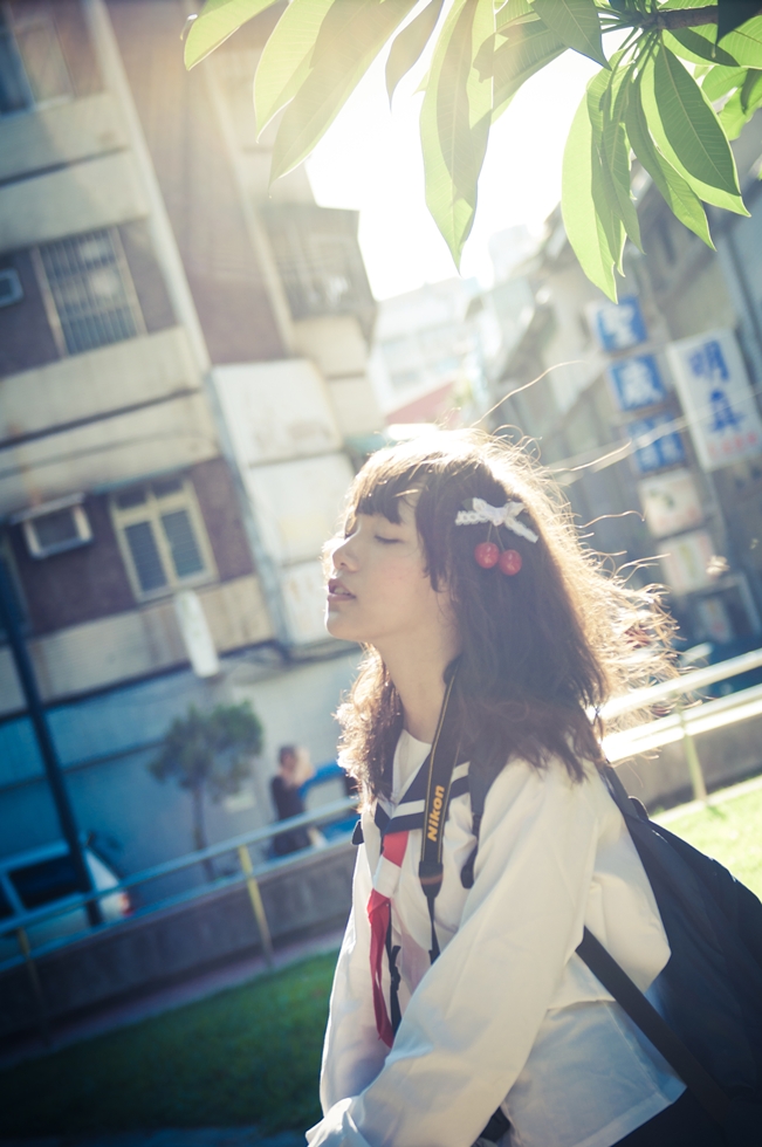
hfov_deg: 18.9
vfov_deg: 28.1
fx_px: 2291
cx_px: 381
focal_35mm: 72
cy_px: 574
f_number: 3.2
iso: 200
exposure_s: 1/500
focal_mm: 48
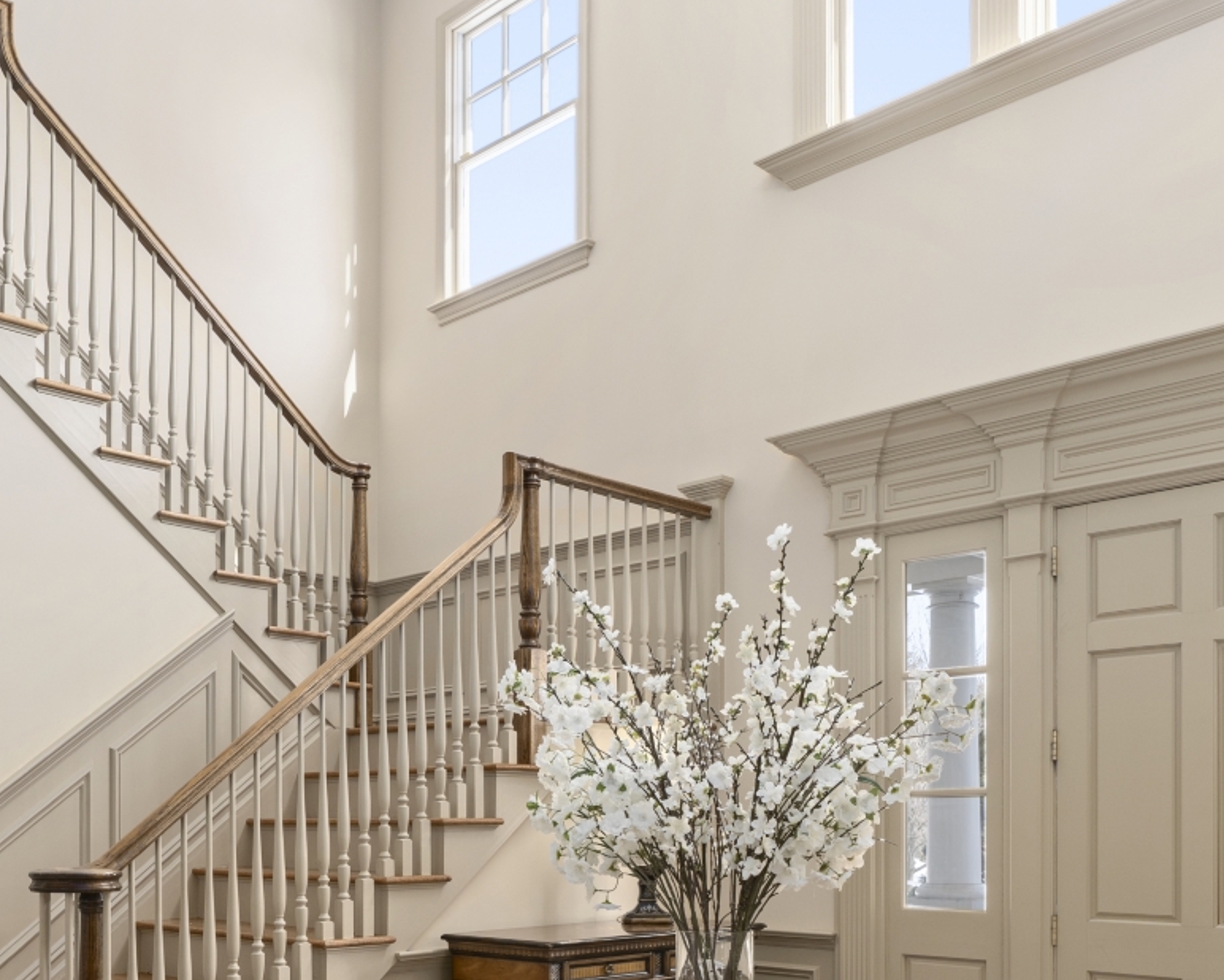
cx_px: 466
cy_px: 894
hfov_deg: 51.0
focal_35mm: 35
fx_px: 1268
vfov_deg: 39.0
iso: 320
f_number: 8
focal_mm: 16
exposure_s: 1/5
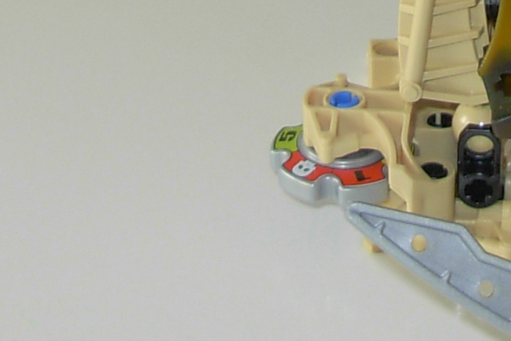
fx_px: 2469
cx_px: 491
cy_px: -378
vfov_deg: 7.5
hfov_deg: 11.7
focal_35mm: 174
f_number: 2.9
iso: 79
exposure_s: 1/60.4
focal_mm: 6.3
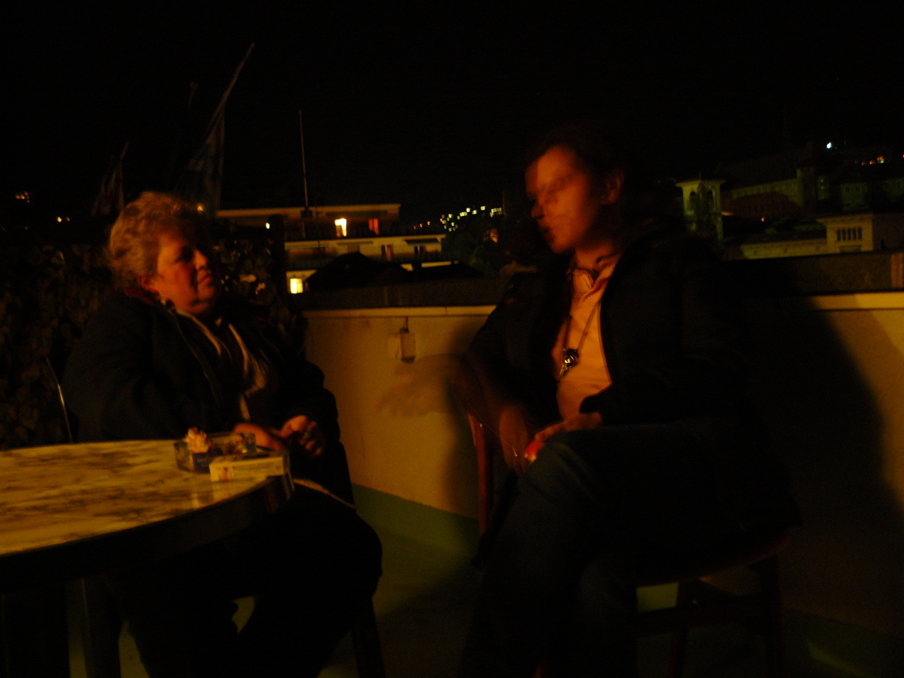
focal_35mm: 36
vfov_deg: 39.7
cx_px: 452
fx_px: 940
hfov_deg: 51.4
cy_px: 339
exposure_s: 1
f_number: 2.8
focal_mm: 6
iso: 200
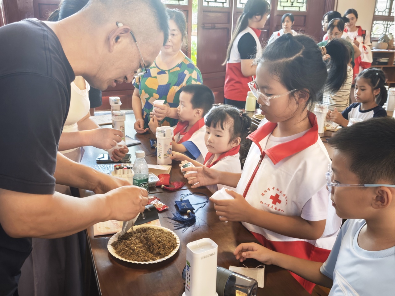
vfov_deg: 42.9
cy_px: 148
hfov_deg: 55.4
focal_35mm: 33
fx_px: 377
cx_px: 198
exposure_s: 1/50
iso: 160
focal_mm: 6.55
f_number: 1.62
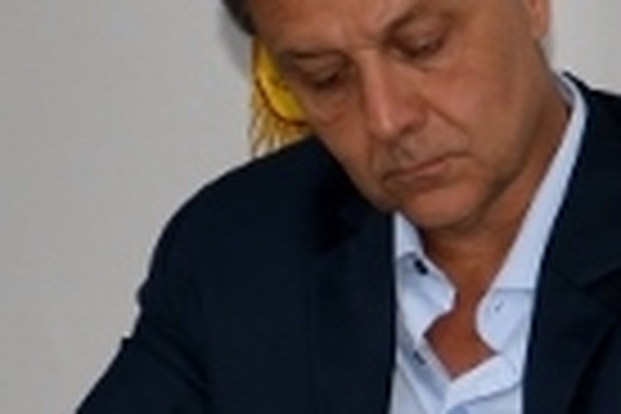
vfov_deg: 3.3
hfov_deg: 4.8
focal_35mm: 416
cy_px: 227
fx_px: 7175
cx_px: 1413
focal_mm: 48
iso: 400
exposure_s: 1/60
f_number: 4.5
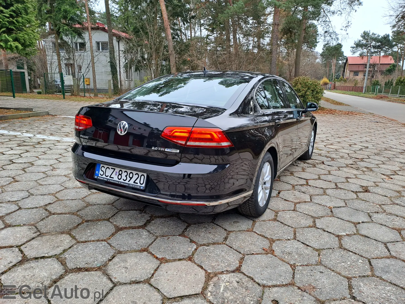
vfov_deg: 54.9
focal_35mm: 25
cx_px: 202
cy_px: 152
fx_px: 292
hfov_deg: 69.4
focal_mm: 4.65
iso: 32
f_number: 1.8
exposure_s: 1/172
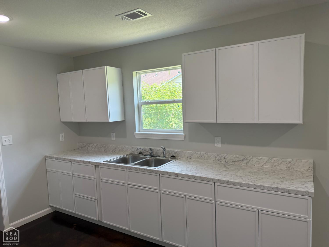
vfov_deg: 56.8
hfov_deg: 71.6
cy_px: 124
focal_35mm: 24
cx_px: 164
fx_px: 228
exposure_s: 1/160
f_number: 1.78
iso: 160
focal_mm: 6.76
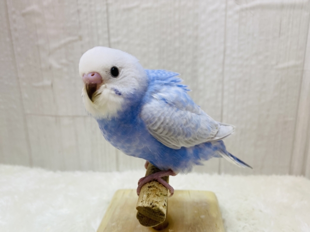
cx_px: 155
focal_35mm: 25
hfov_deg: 69.4
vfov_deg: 54.9
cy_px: 116
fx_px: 224
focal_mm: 4.25
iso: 64
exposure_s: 1/100
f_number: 1.8
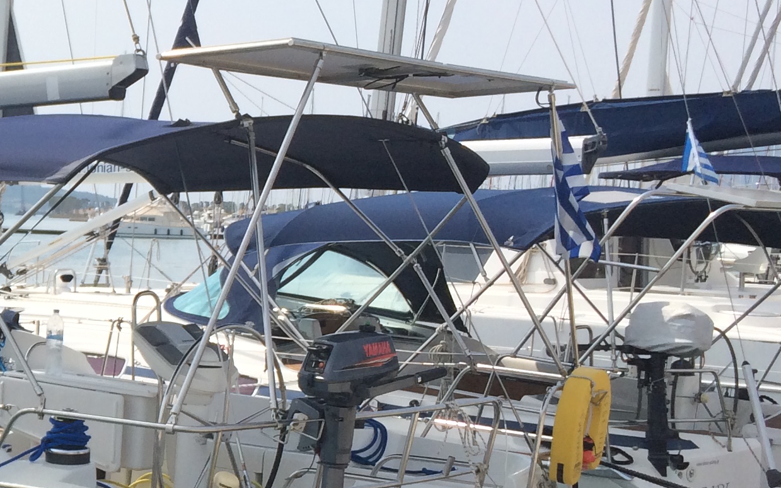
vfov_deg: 16.1
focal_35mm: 81
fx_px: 1724
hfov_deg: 22.9
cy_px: 309
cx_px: -216
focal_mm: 4.15
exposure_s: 1/2415
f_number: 2.2
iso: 32
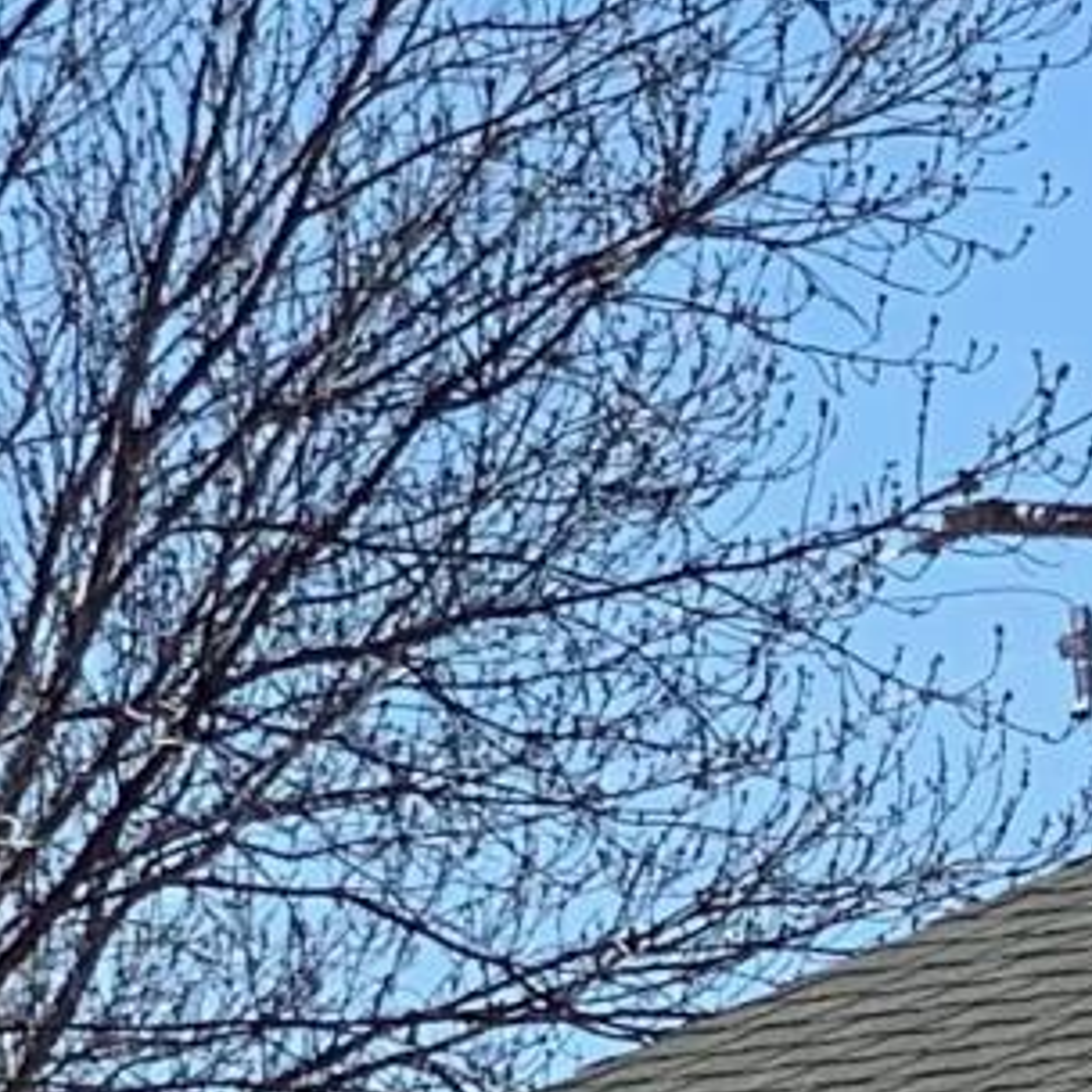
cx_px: 4149
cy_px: 2130
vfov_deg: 3.8
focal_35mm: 454
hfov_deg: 3.7
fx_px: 16203
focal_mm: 6
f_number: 2.4
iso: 16
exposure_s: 1/888
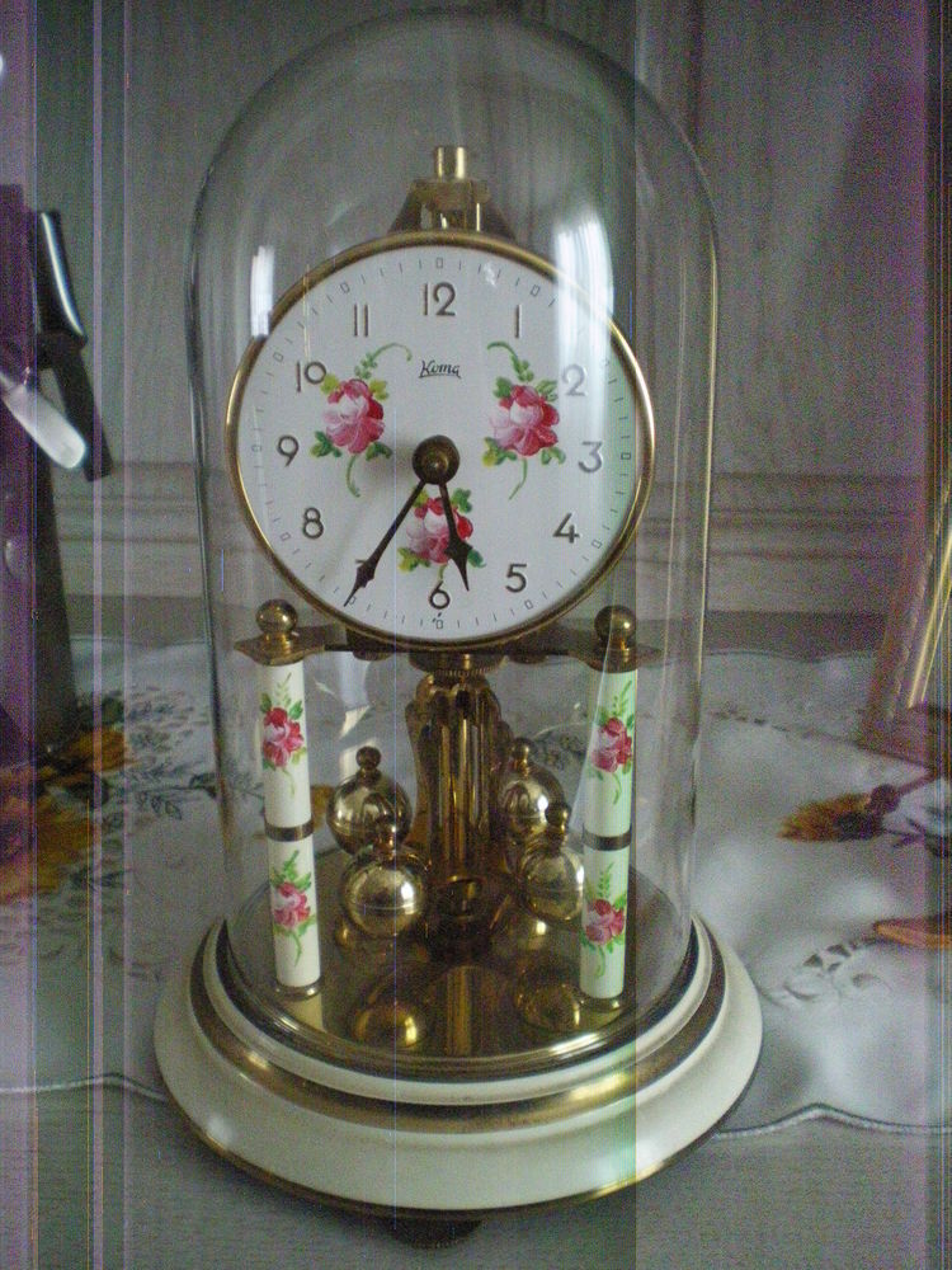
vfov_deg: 51.4
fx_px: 1320
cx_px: 476
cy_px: 635
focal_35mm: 36
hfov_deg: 39.7
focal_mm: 6.3
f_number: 3.1
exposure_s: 1/50
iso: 800
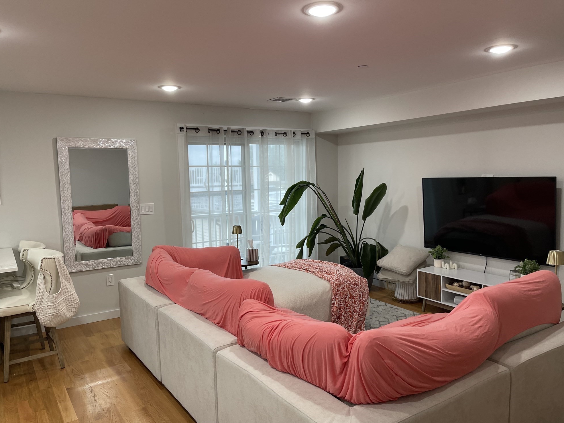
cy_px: 220
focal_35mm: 26
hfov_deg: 67.3
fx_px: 424
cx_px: 276
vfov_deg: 53.1
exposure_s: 1/120
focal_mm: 5.1
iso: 100
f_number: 1.6
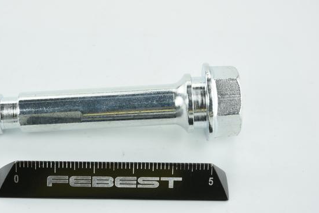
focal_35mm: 79
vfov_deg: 17.3
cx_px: 111
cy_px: 121
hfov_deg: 25.6
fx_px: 700
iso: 64
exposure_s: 1/2
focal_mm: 60
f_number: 36
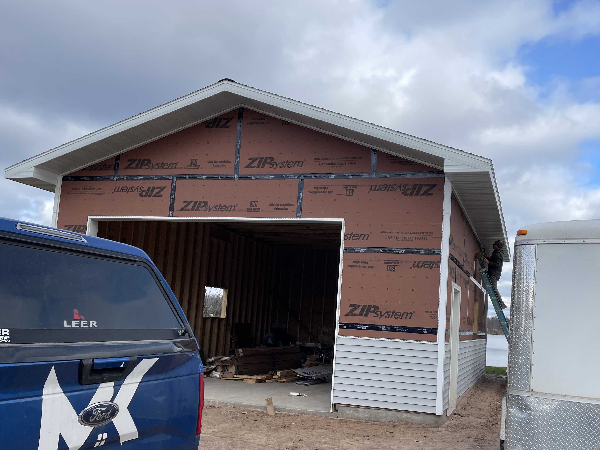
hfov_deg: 53.8
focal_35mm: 34
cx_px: 344
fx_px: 589
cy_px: 273
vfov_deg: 41.6
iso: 32
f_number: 1.6
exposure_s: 1/2174
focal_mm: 4.2
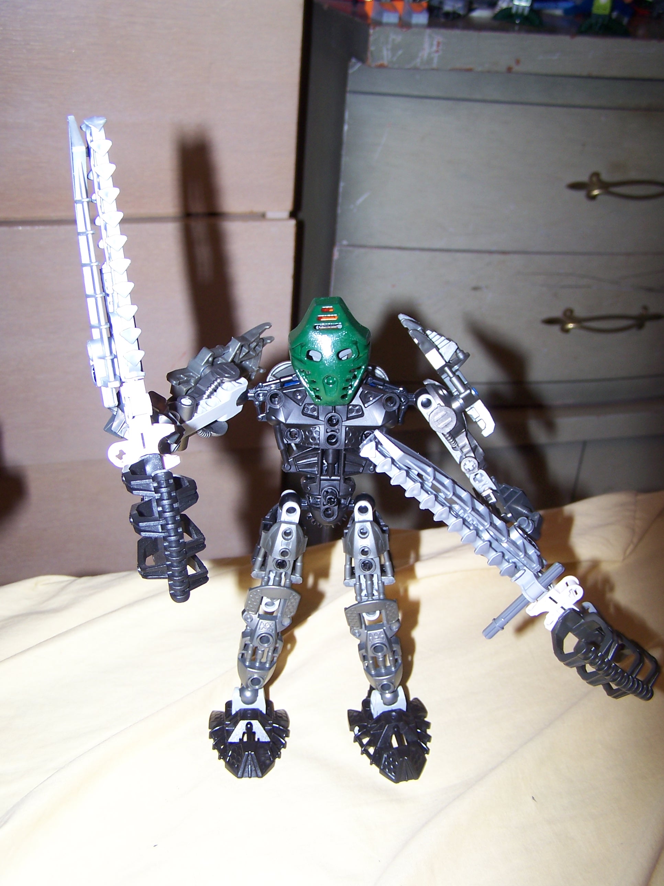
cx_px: 332
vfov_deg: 49.0
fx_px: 972
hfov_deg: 37.7
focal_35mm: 38
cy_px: 443
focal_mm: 6.3
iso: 80
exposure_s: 1/60
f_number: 2.8
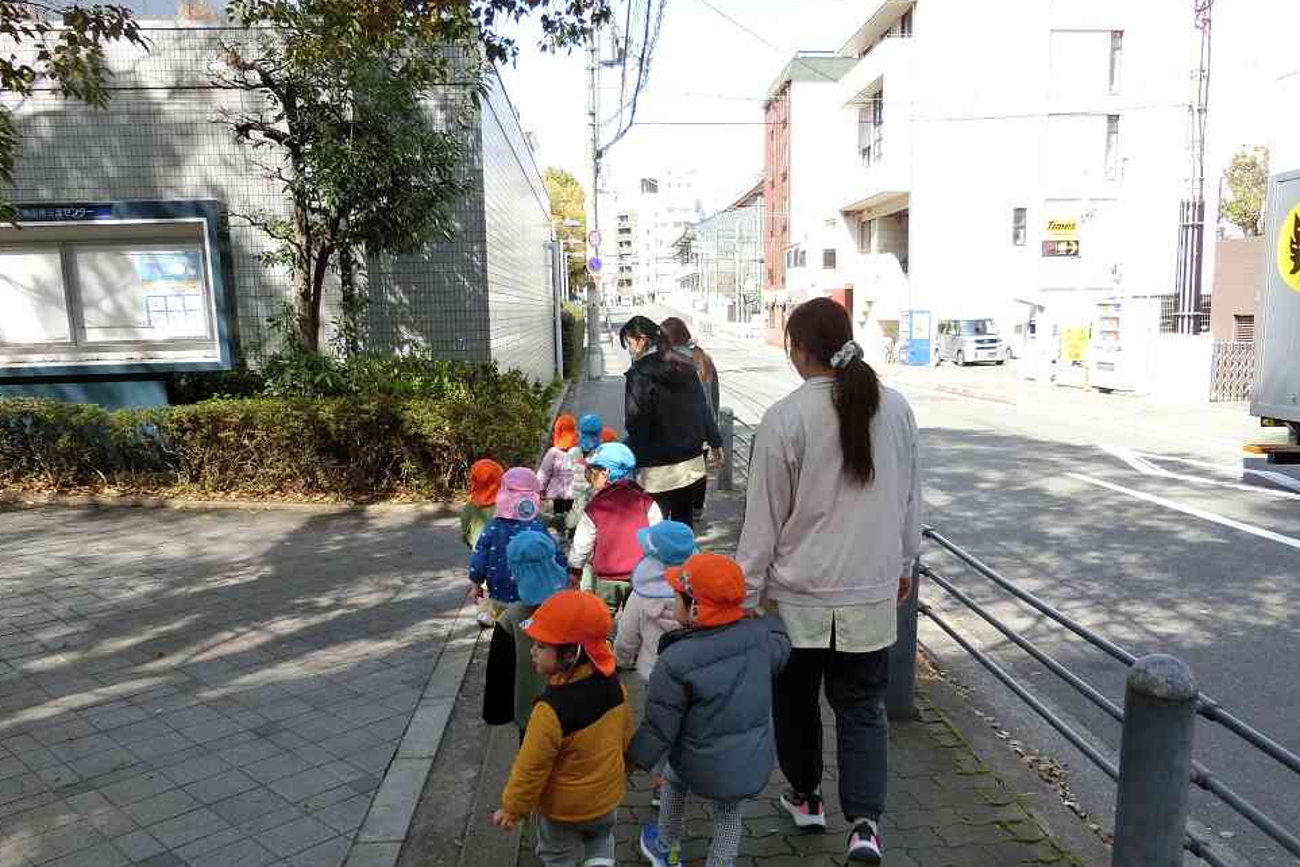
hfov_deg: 67.4
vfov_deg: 47.9
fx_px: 975
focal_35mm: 27
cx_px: 655
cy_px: 456
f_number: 3.5
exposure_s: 1/250
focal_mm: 4.5
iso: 80
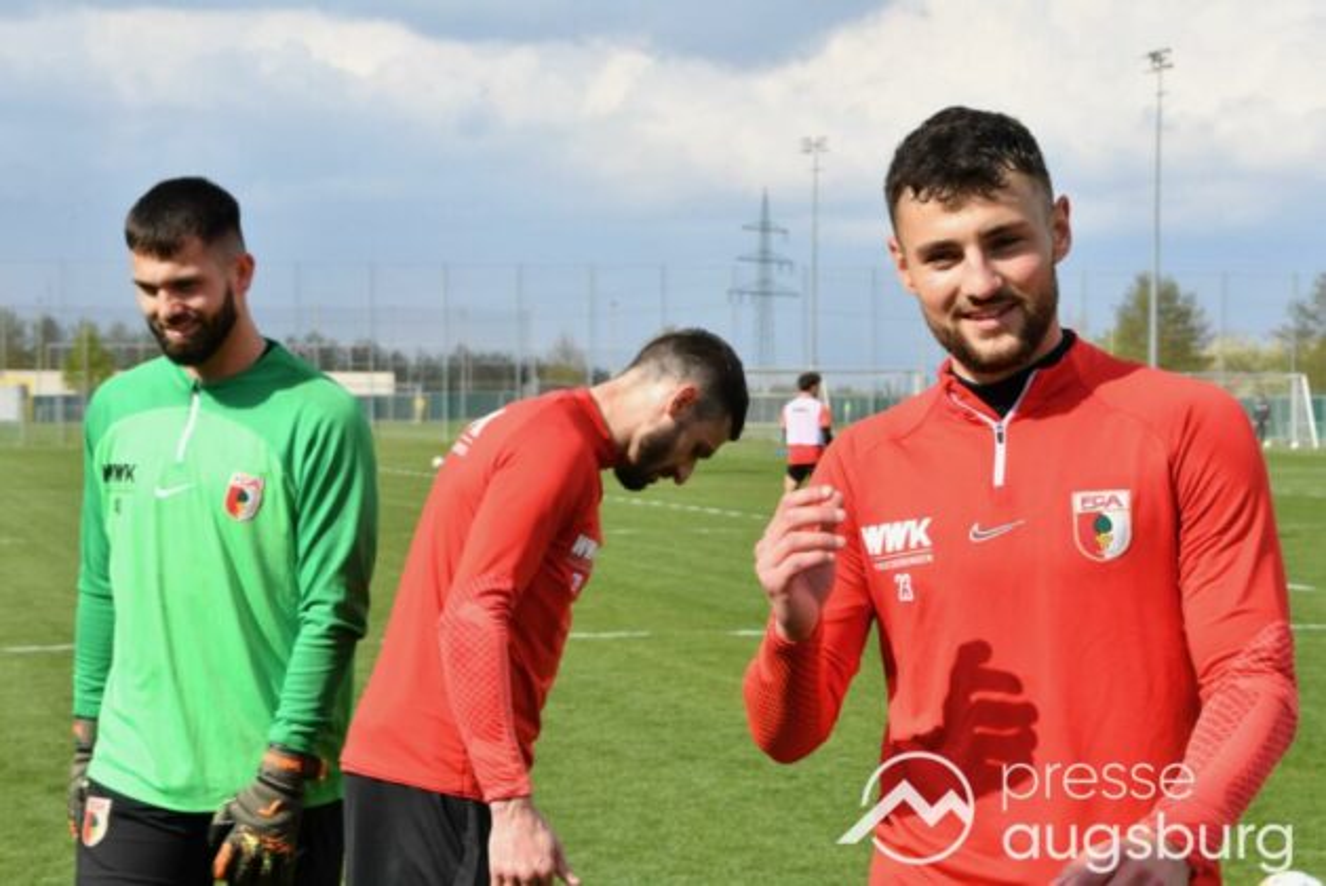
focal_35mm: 87
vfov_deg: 15.7
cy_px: 443
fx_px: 3206
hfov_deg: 23.4
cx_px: 663
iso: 500
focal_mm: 58
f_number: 13
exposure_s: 1/640
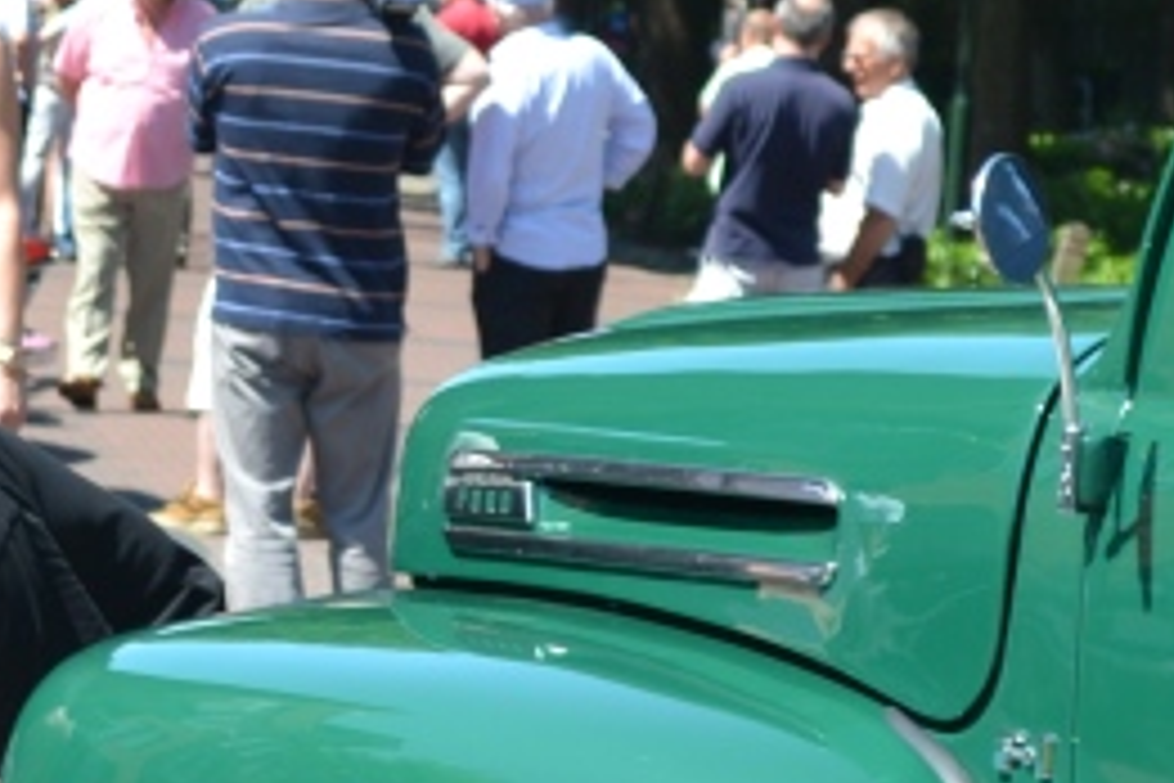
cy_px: 200
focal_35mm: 276
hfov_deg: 7.5
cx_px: 378
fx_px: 9000
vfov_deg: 5.0
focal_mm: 48
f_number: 6.3
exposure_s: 1/160
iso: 100
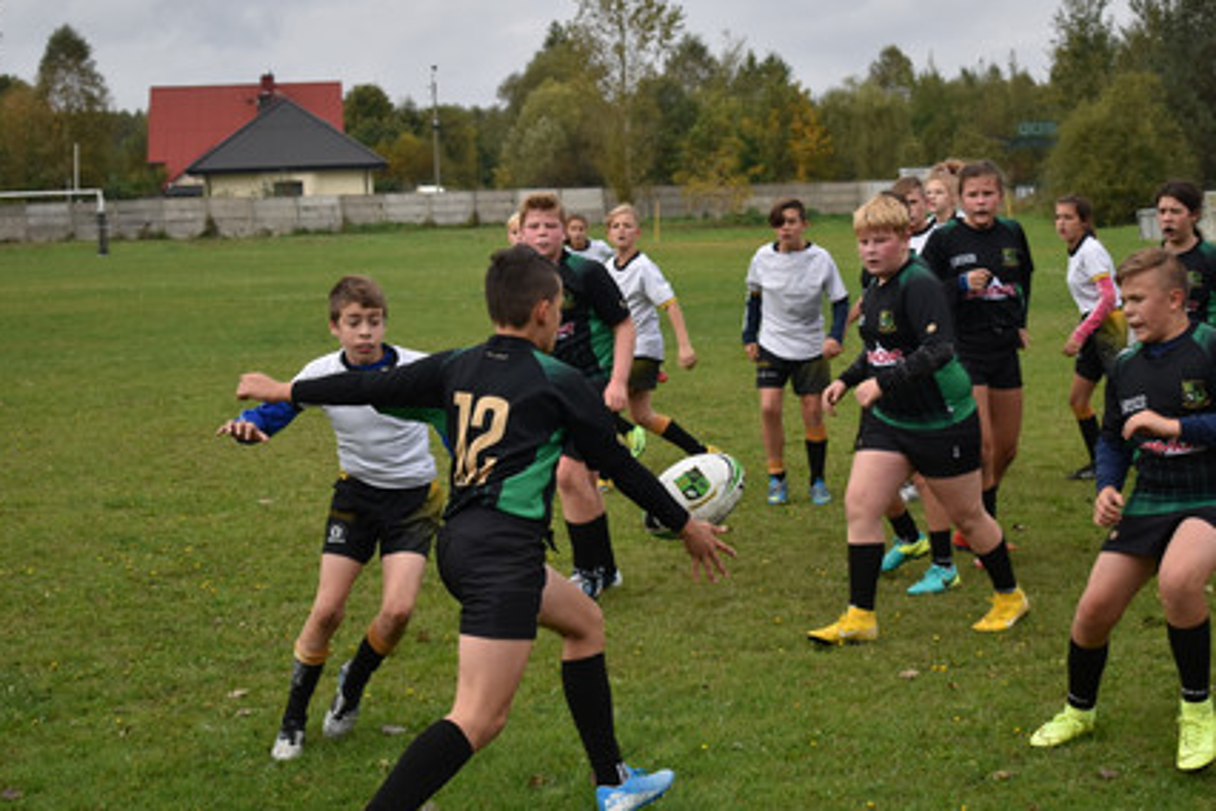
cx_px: 651
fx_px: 2499
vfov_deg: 18.4
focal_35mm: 74
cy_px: 401
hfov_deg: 27.3
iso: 400
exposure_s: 1/1250
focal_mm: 42
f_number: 5.6
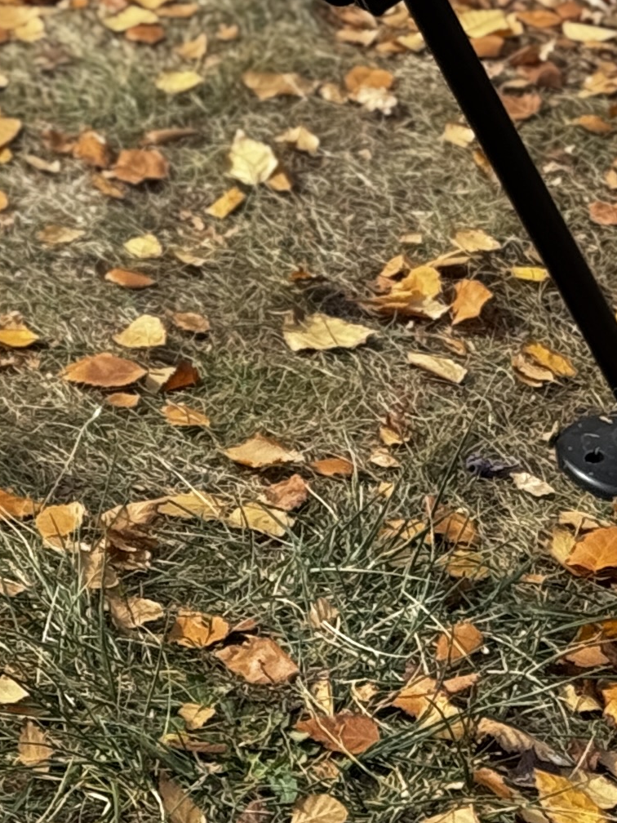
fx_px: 4563
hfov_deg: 7.6
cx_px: -306
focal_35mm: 192
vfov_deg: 10.2
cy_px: -147
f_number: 1.78
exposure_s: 1/1637
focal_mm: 6.76
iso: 64
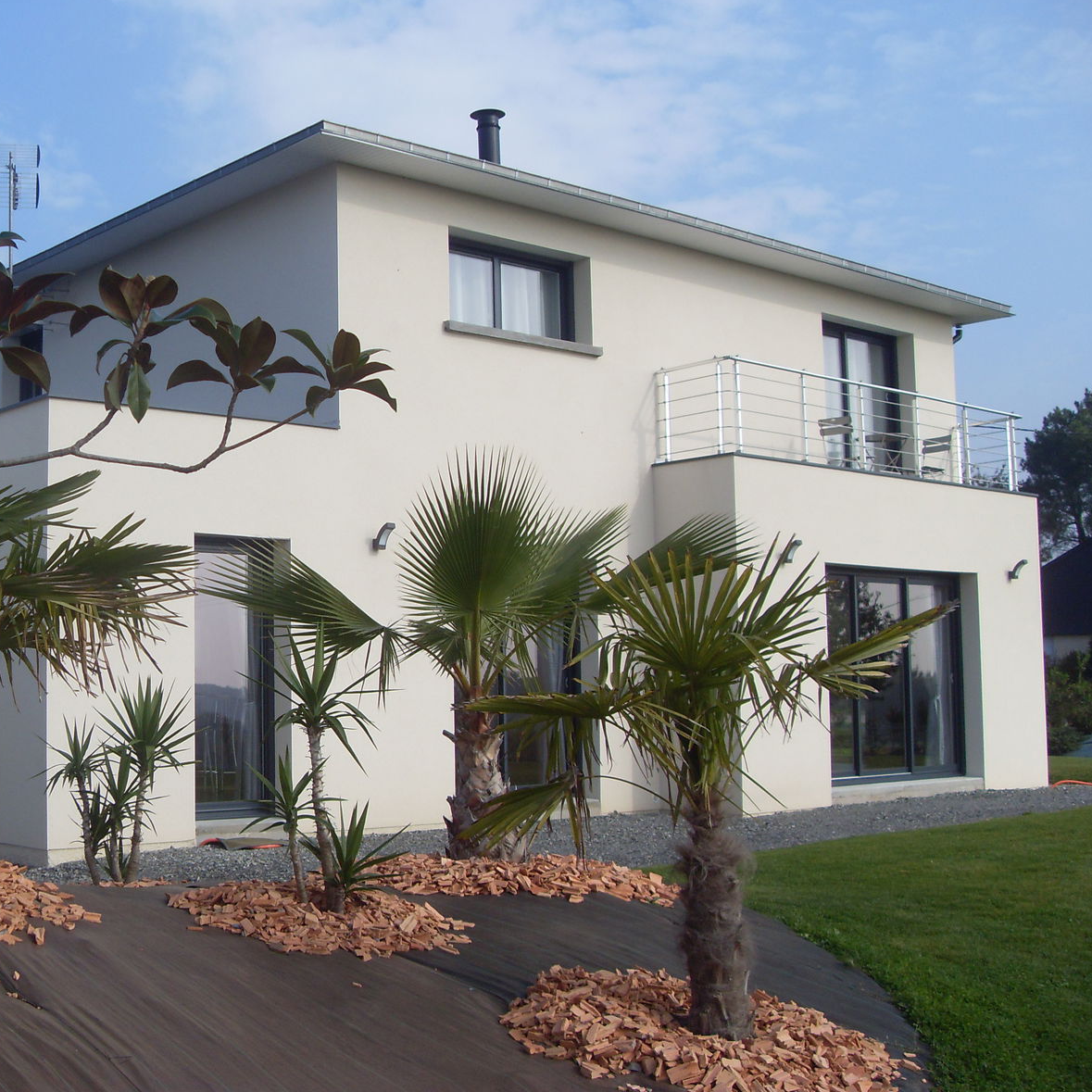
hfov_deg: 39.5
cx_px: 357
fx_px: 1499
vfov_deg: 40.0
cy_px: 551
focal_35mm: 42
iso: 80
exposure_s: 1/250
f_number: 7
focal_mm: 6.3
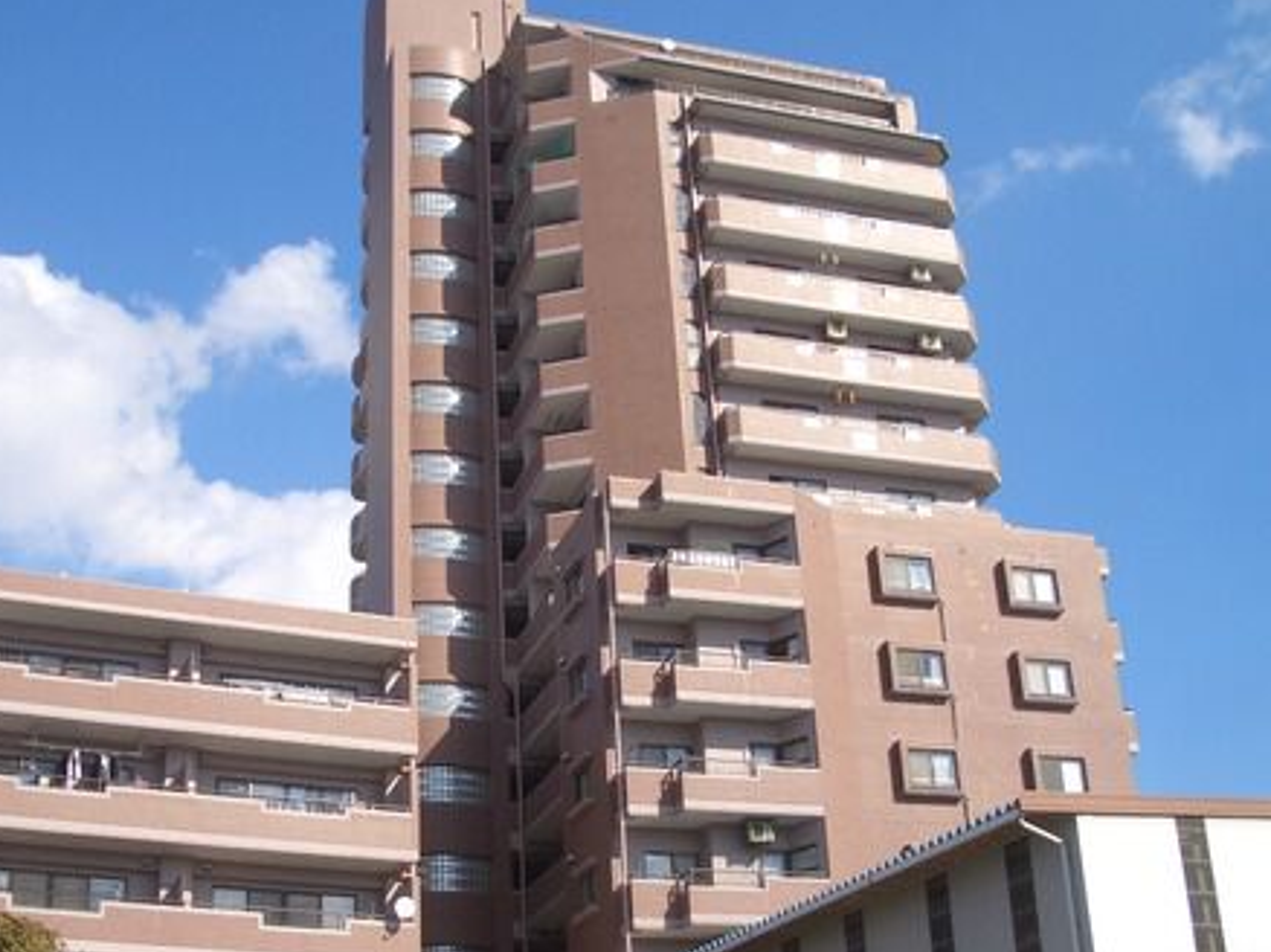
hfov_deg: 39.6
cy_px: 592
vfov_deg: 30.1
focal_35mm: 48
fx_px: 1761
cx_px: 525
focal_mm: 5.8
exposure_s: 1/400
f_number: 4.3
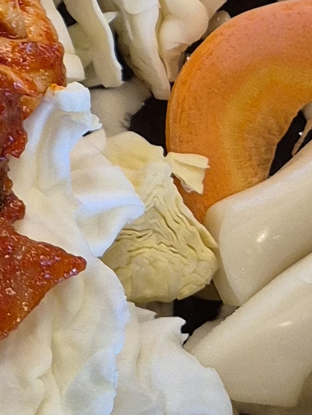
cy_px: 26
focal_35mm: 158
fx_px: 1897
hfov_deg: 8.2
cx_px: -578
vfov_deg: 12.4
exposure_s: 1/120
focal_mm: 5.4
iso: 250
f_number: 1.8
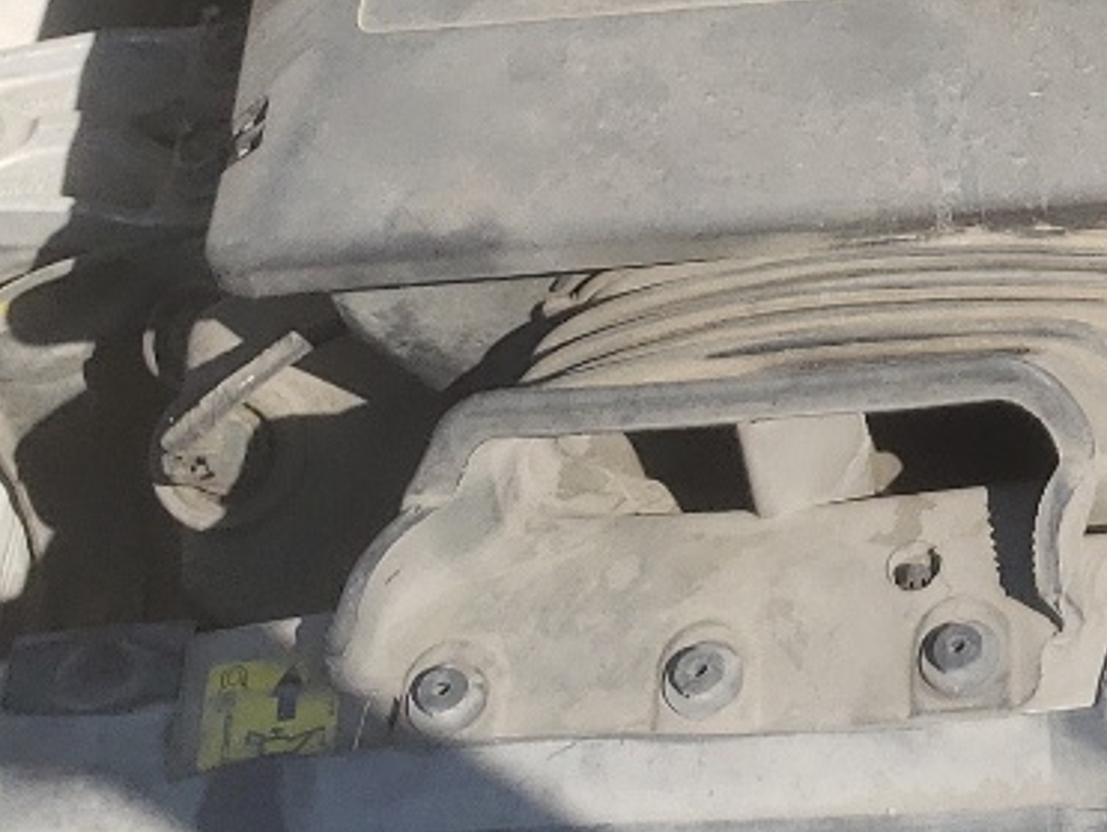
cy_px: -364
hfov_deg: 16.7
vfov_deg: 12.7
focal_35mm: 112
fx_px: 3585
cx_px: 1402
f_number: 1.5
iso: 50
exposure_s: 1/2000
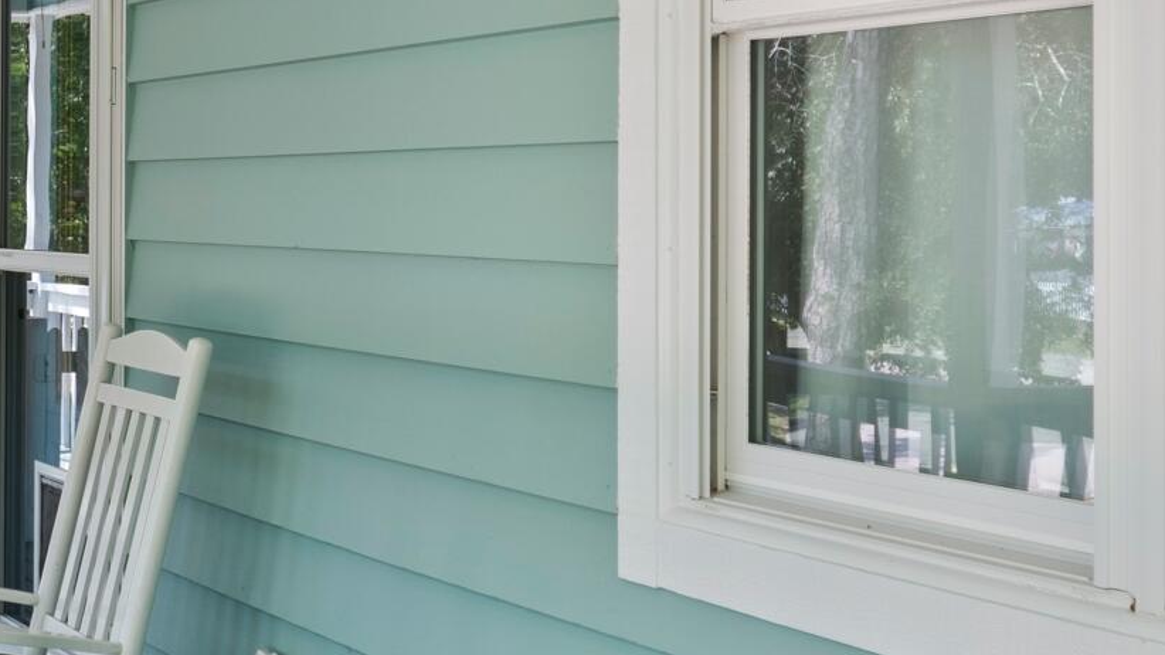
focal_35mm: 65
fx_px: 2008
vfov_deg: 18.4
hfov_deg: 32.0
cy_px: 190
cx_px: 351
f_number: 4.8
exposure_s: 1/25
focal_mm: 11.5
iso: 100
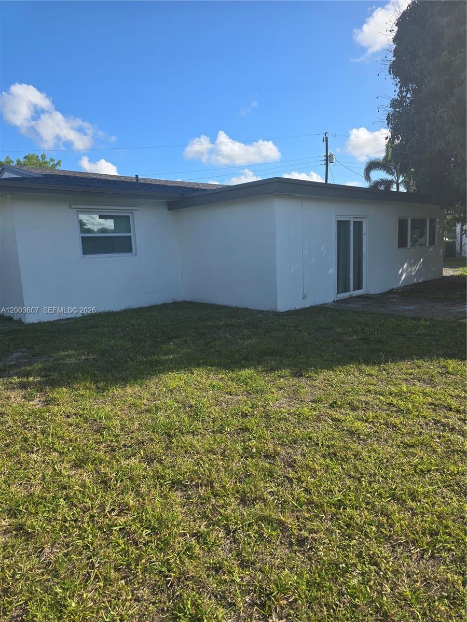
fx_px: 414
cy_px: 311
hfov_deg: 58.9
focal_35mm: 23
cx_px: 234
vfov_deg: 73.9
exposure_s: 1/624
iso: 12
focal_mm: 6.3
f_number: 1.7
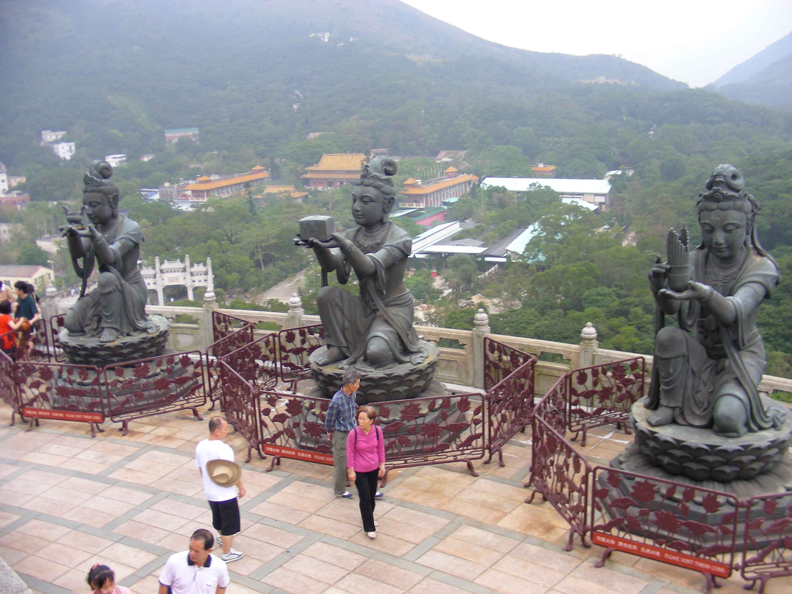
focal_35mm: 38
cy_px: 297
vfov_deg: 37.7
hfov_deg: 49.0
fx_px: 869
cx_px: 396
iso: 63
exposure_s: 1/30
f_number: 3.5
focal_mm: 6.3
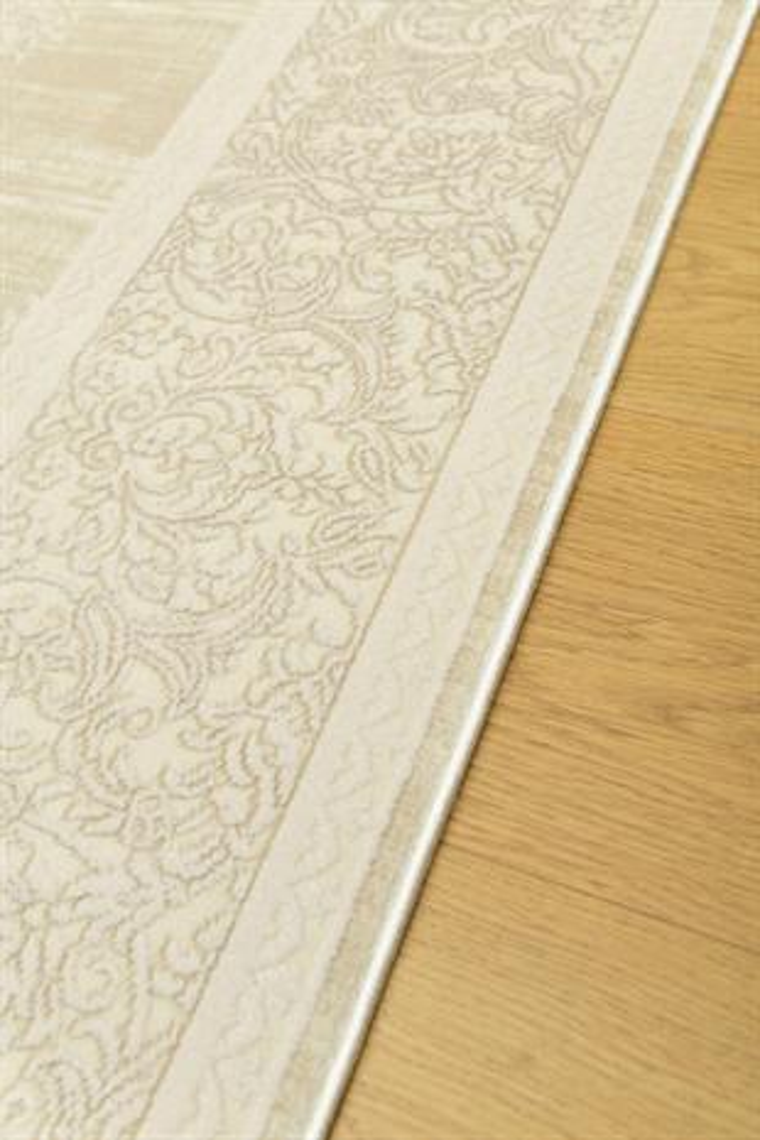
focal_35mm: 35
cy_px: 570
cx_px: 380
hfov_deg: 37.9
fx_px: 1108
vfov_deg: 54.4
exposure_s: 1/200
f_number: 7.1
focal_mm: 35
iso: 250
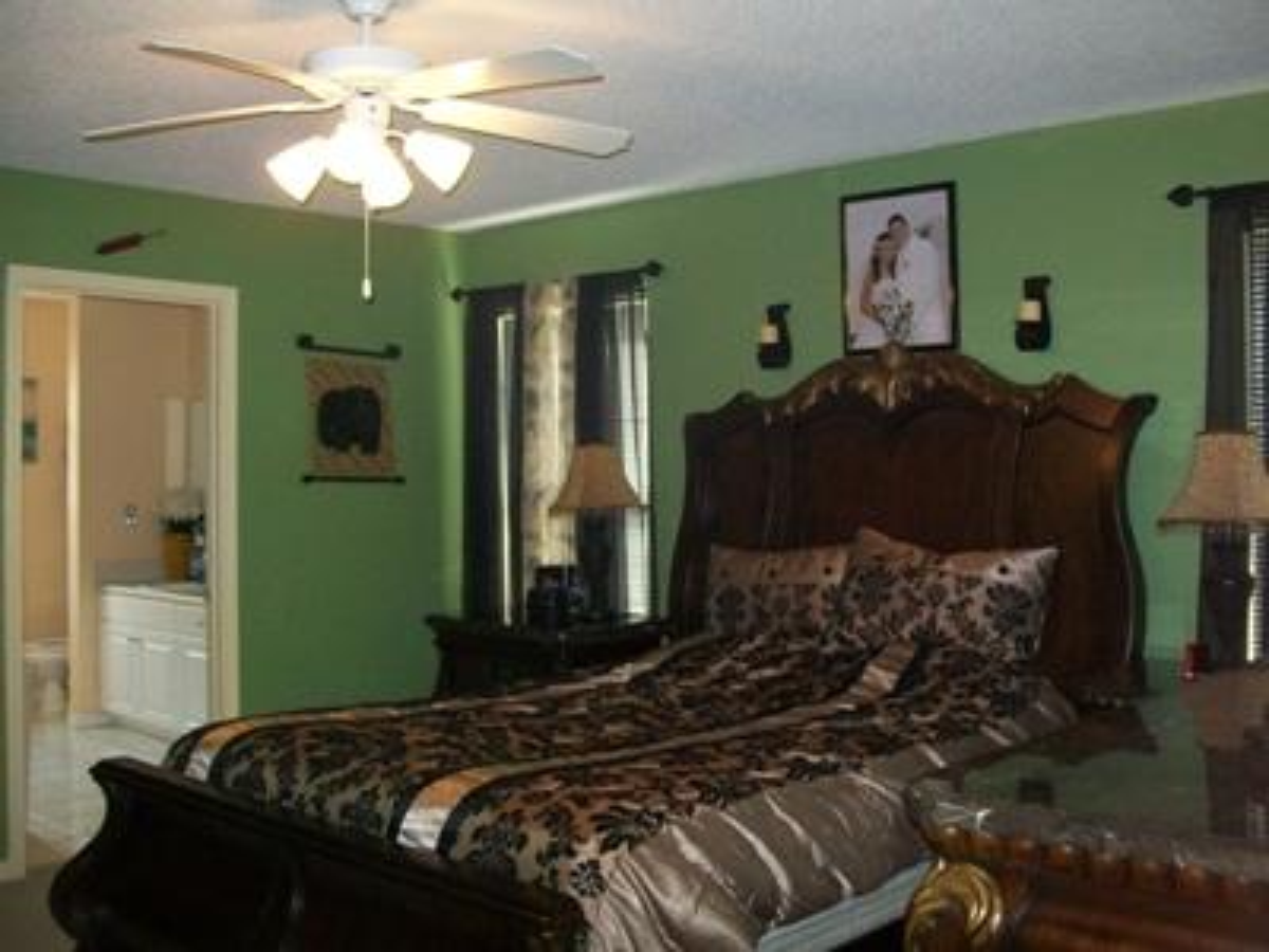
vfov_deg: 39.7
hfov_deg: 51.4
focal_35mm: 36
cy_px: 476
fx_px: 1320
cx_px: 634
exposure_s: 1/60
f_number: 2.7
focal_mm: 6
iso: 160
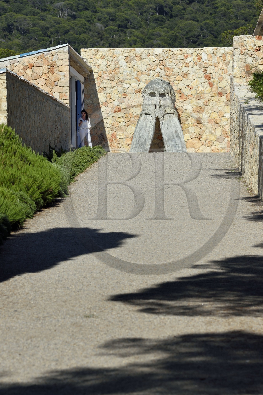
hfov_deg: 5.8
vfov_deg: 8.8
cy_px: 185
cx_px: 149
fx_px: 2578
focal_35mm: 235
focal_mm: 200
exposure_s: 1/800
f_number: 9
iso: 200
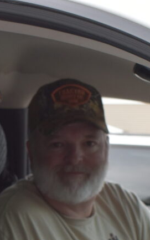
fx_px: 830
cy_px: 217
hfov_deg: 10.3
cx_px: 35
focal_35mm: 127
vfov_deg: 16.2
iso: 400
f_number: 8
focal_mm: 30
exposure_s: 1/250
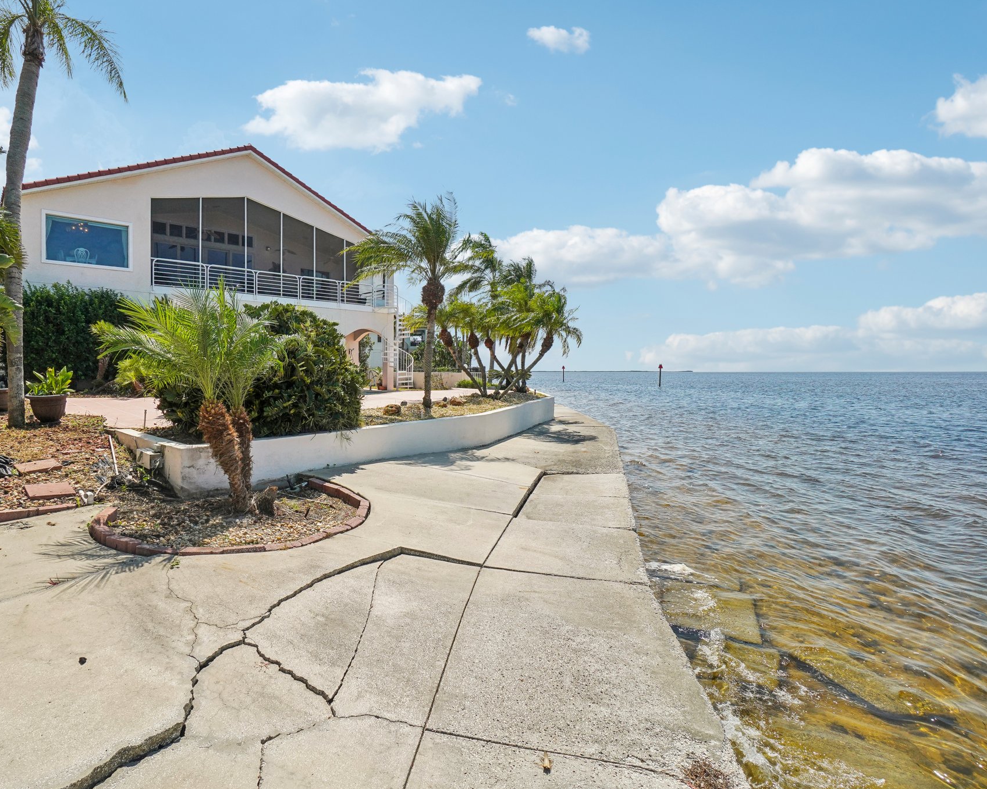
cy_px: 394
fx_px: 497
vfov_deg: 77.0
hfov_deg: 88.5
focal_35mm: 17
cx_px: 395
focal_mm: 10
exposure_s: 1/1500
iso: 400
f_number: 8
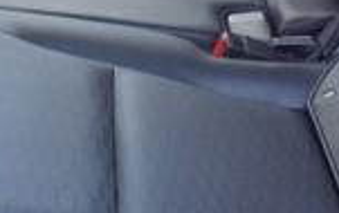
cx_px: 123
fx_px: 1120
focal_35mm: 121
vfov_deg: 10.1
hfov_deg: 17.2
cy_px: -211
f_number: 1.9
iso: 40
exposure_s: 1/60.2
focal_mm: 3.58
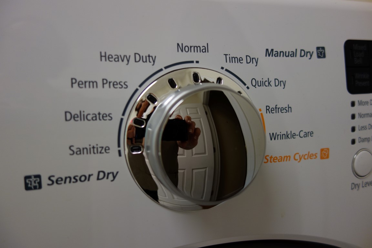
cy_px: 124
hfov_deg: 65.5
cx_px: 186
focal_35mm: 28
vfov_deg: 46.4
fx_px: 289
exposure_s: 1/100
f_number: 1.8
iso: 160
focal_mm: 10.4
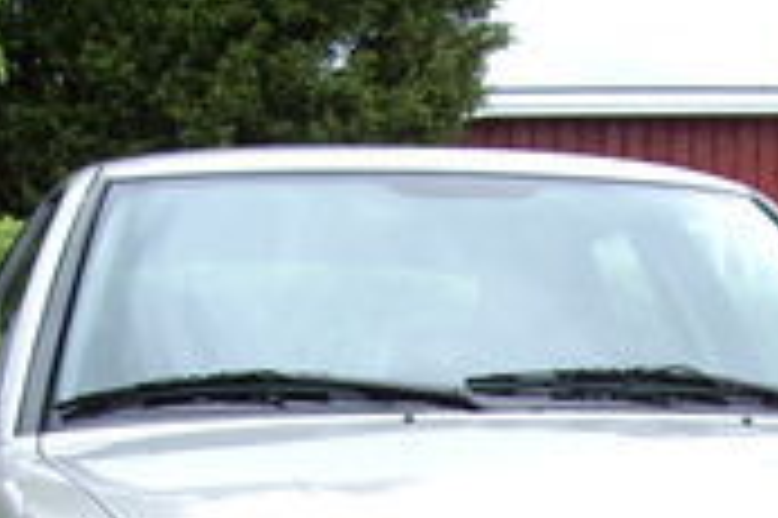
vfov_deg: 9.0
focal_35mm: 146
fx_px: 3152
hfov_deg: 13.9
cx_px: 688
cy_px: 887
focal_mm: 6.2
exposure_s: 1/125
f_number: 4.3
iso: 64
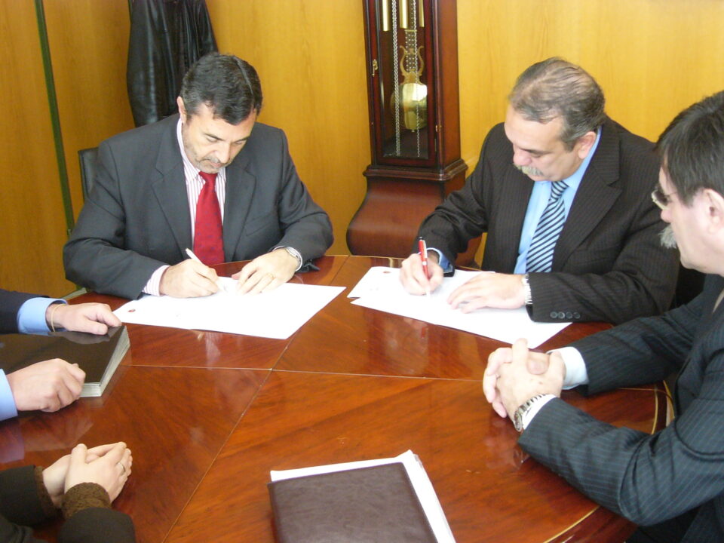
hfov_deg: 41.2
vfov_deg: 31.5
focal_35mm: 46
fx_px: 962
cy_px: 272
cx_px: 362
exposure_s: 1/20
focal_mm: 7.6
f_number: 3.2
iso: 200
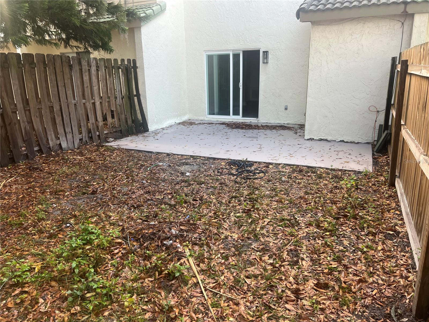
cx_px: 214
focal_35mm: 26
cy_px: 161
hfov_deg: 67.3
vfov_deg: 53.1
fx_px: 322
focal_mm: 5.7
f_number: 1.5
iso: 40
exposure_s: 1/121
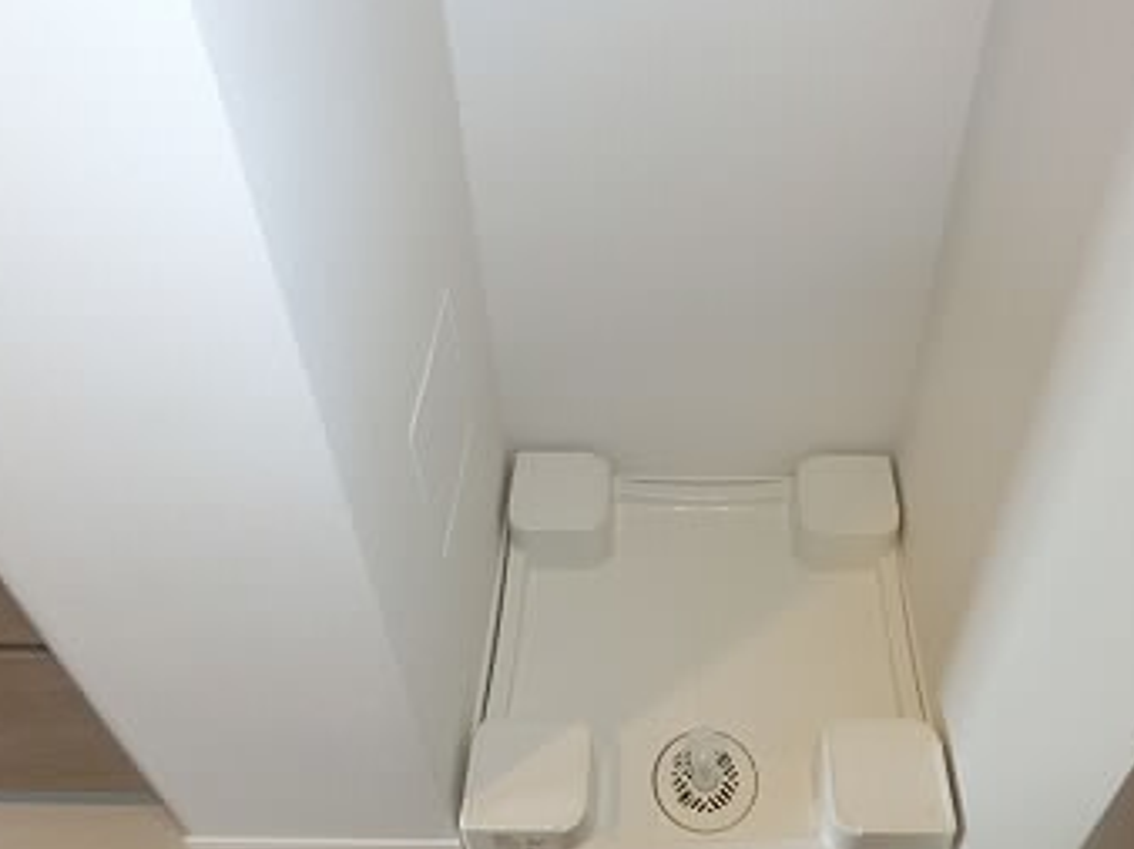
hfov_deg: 56.4
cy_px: 317
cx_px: 678
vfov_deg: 43.8
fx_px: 1048
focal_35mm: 32
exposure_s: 1/60
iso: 400
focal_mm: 4.24
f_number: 3
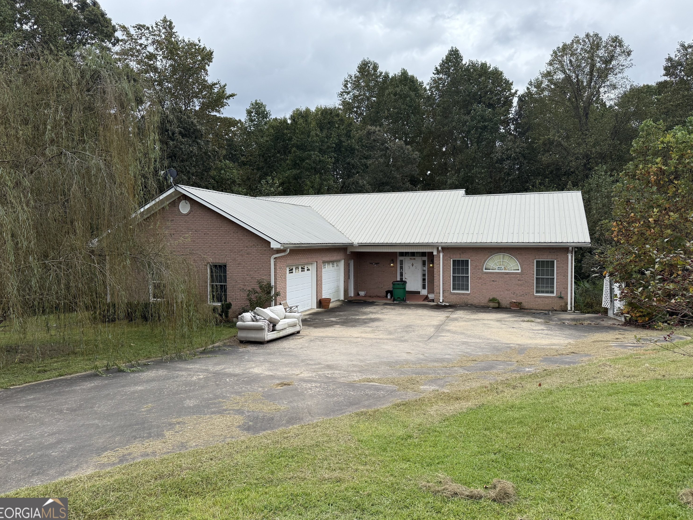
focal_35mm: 25
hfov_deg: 69.4
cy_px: 254
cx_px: 348
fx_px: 501
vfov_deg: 54.9
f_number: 1.78
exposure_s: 1/2907
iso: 100
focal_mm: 6.76
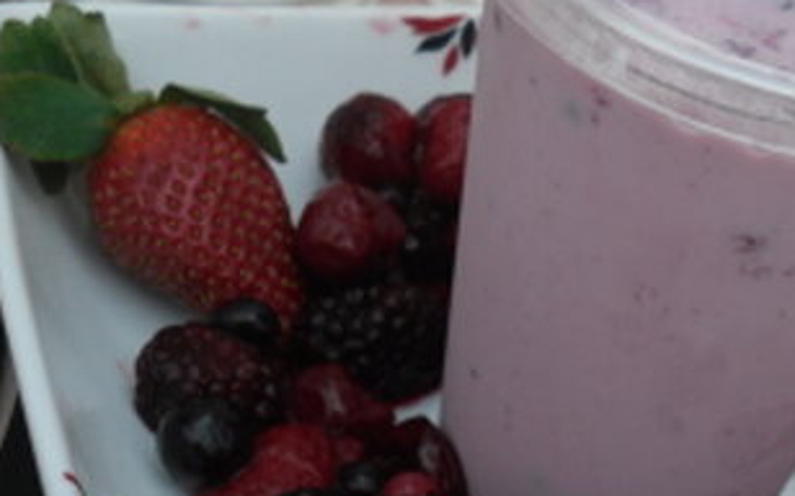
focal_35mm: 90
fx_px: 1949
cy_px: 142
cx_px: 749
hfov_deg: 22.4
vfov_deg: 14.5
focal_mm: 6.3
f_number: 3
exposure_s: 1/90
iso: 80
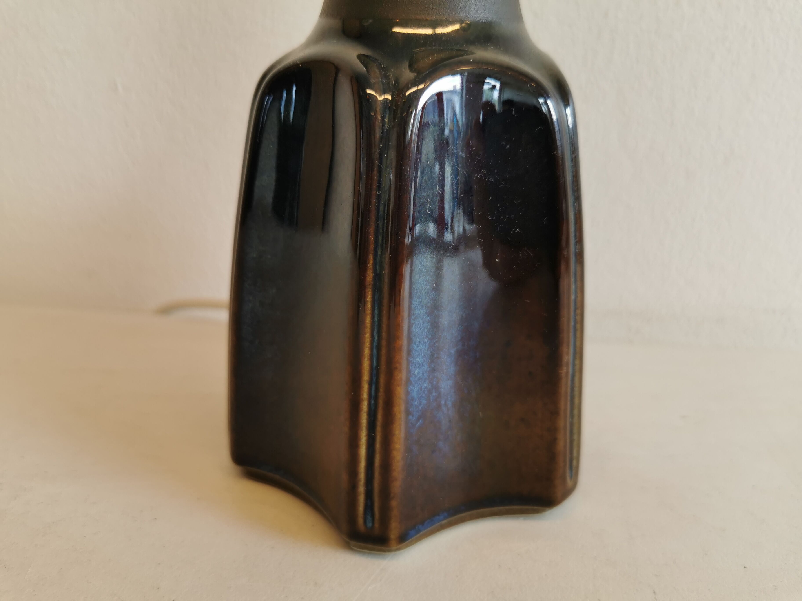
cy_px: 300
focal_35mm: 27
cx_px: 401
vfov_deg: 51.4
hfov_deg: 65.3
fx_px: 626
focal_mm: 5.56
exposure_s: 1/136
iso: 50
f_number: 1.6
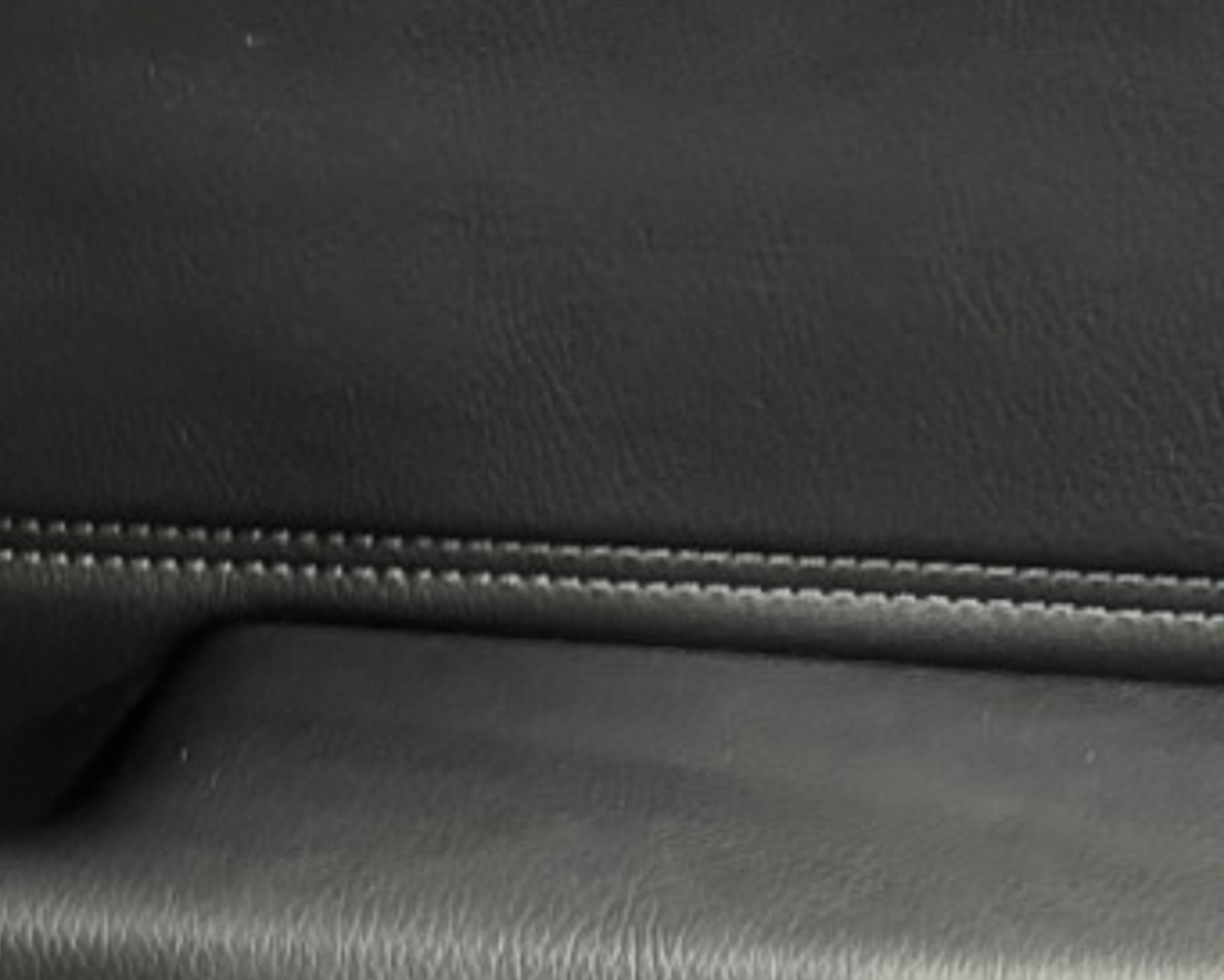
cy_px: 463
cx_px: -208
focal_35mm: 99
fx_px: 3587
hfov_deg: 18.4
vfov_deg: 15.6
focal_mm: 6.86
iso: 1000
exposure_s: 1/25
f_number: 1.78
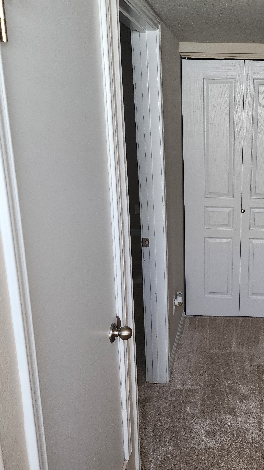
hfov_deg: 33.0
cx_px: 233
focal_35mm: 34
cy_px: 232
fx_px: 423
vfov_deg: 58.0
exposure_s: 1/120
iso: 160
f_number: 1.8
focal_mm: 6.4
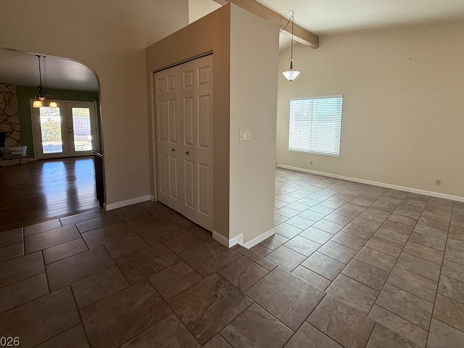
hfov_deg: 90.9
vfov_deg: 74.1
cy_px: 143
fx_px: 228
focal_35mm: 17
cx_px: 246
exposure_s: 1/120
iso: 125
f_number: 2.2
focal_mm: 2.22
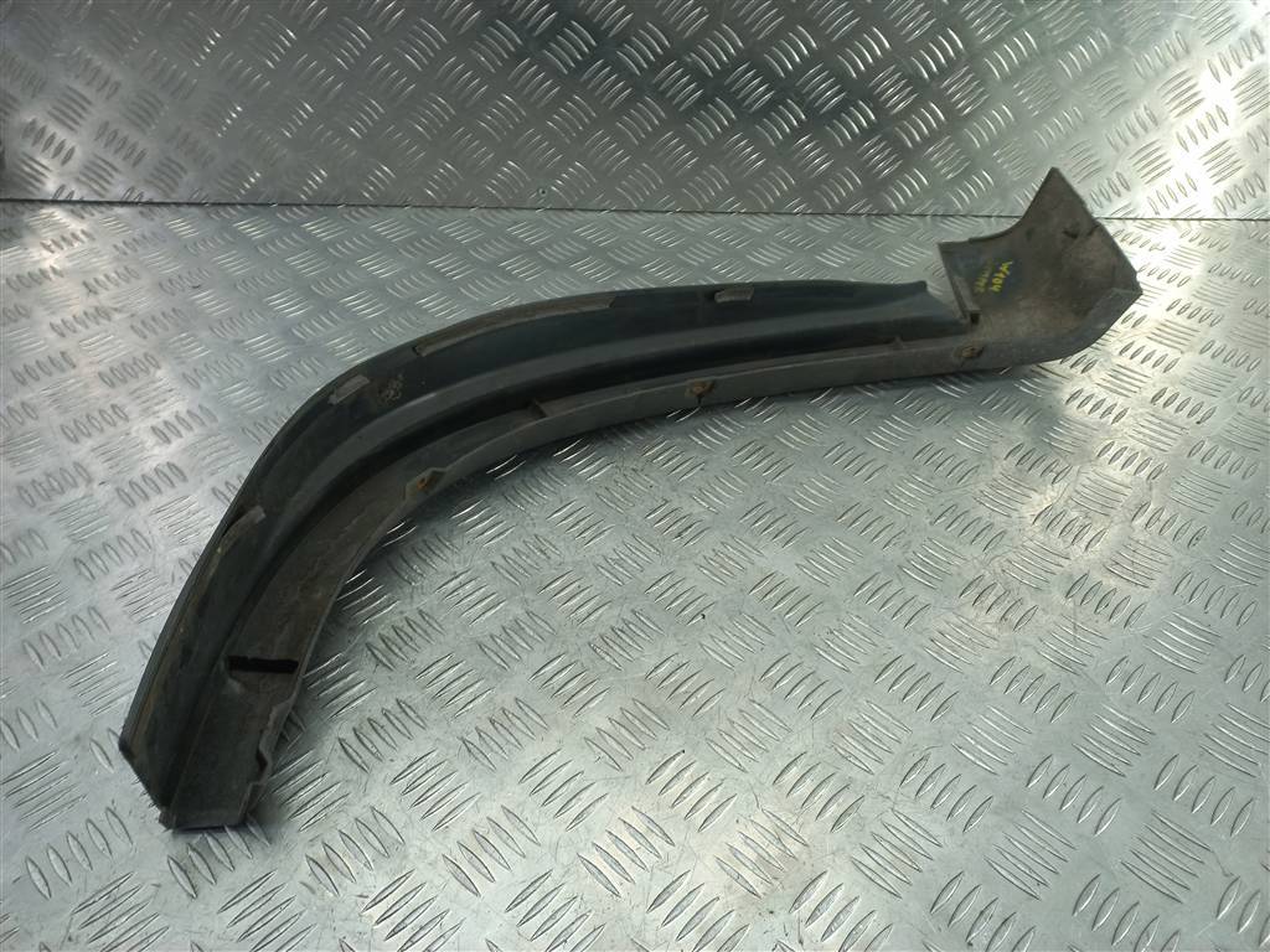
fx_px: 917
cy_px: 476
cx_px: 635
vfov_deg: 54.9
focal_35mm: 25
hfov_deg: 69.4
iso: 50
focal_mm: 4.6
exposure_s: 1/50
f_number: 1.8
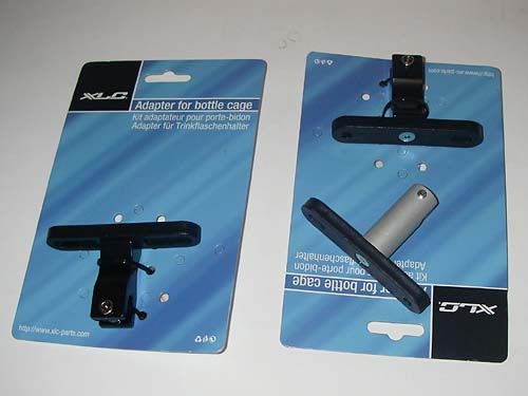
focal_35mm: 38
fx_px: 580
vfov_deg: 37.7
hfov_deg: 49.0
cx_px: 264
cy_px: 198
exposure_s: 1/40
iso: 200
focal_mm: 6.3
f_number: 3.3
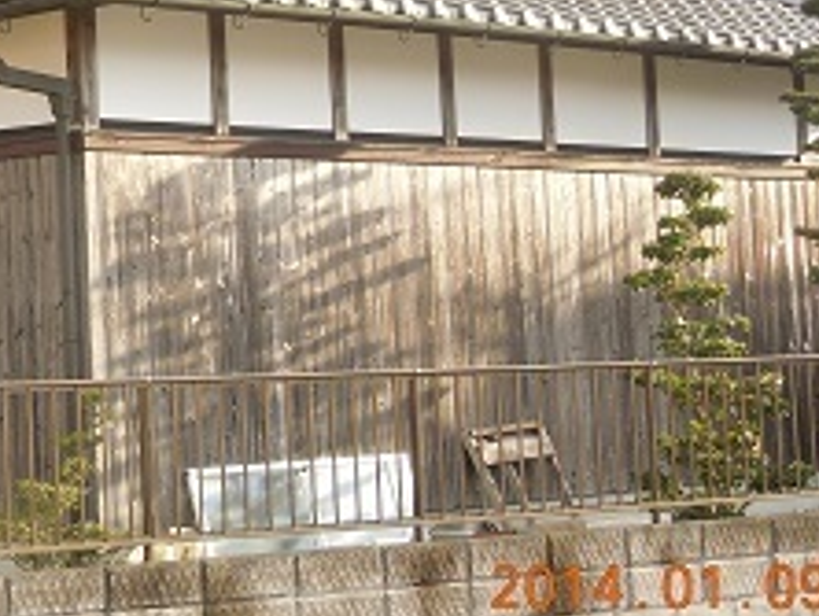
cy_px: 42
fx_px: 2558
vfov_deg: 13.6
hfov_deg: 17.7
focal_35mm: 108
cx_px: -11
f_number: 4
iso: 100
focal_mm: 8.7
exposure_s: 1/100
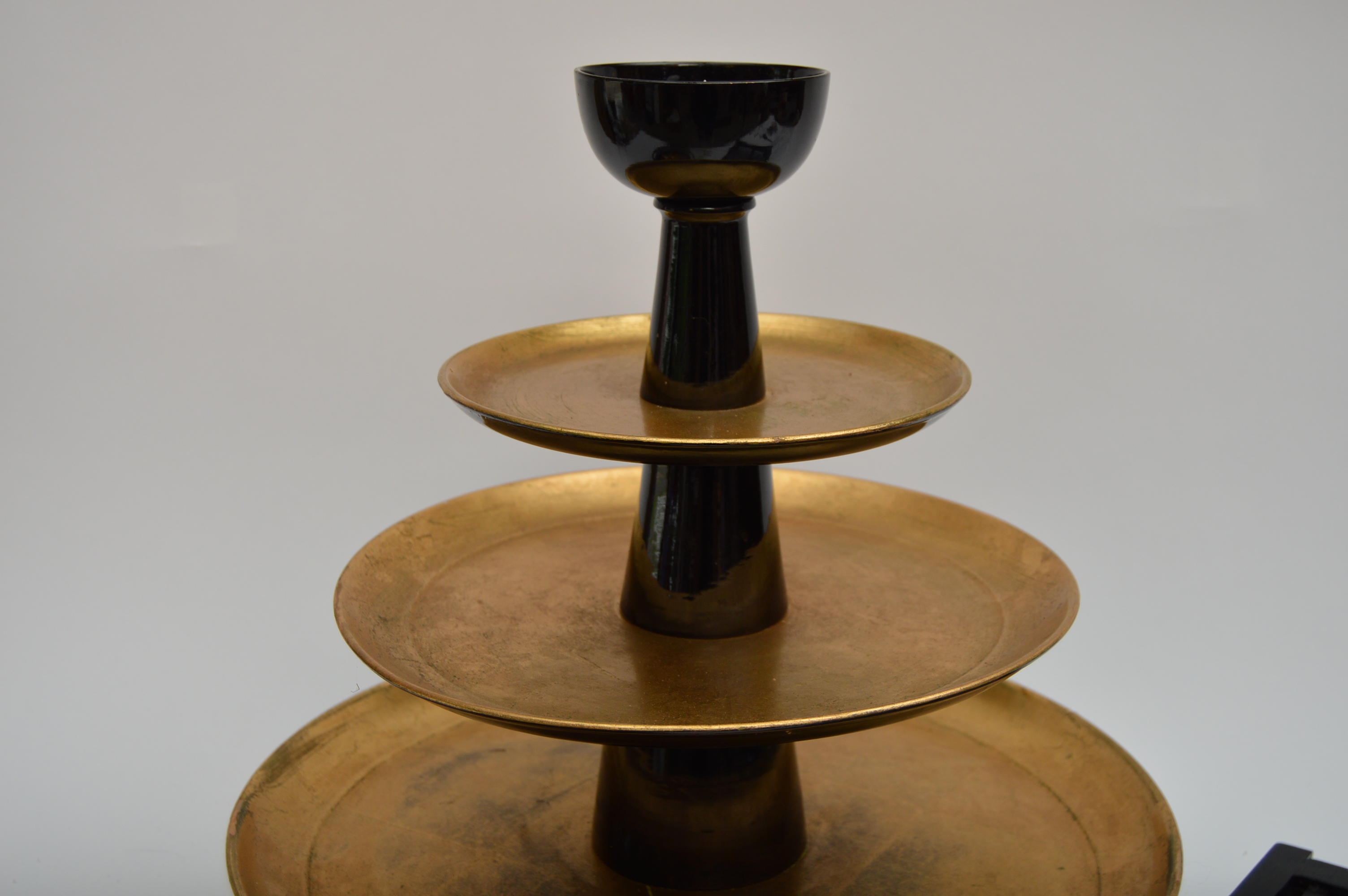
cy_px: 448
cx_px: 674
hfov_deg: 41.1
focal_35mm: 48
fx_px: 1796
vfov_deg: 28.0
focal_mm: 32
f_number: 5
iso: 200
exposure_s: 1/200
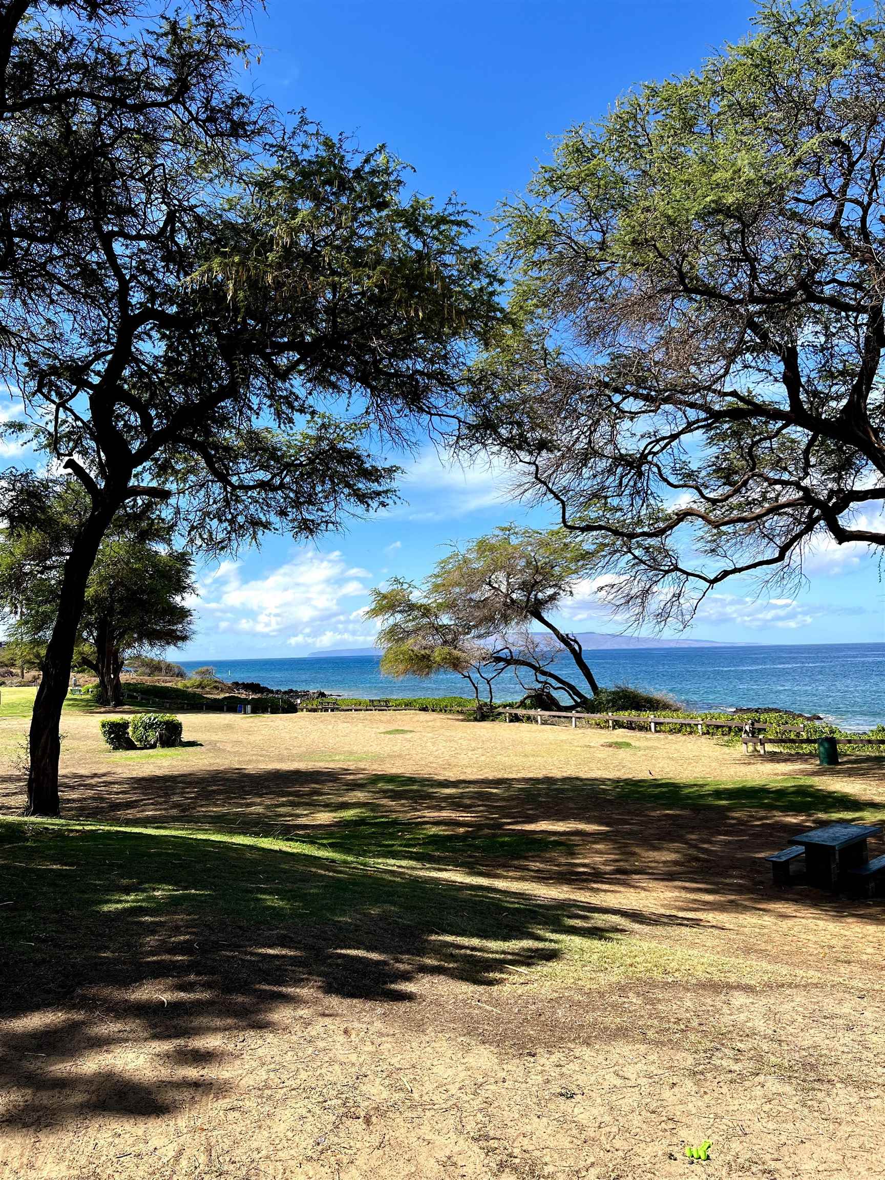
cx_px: 442
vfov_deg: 67.3
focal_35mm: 26
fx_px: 886
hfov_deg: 53.1
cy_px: 590
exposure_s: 1/2915
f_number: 1.5
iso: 50
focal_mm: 5.7
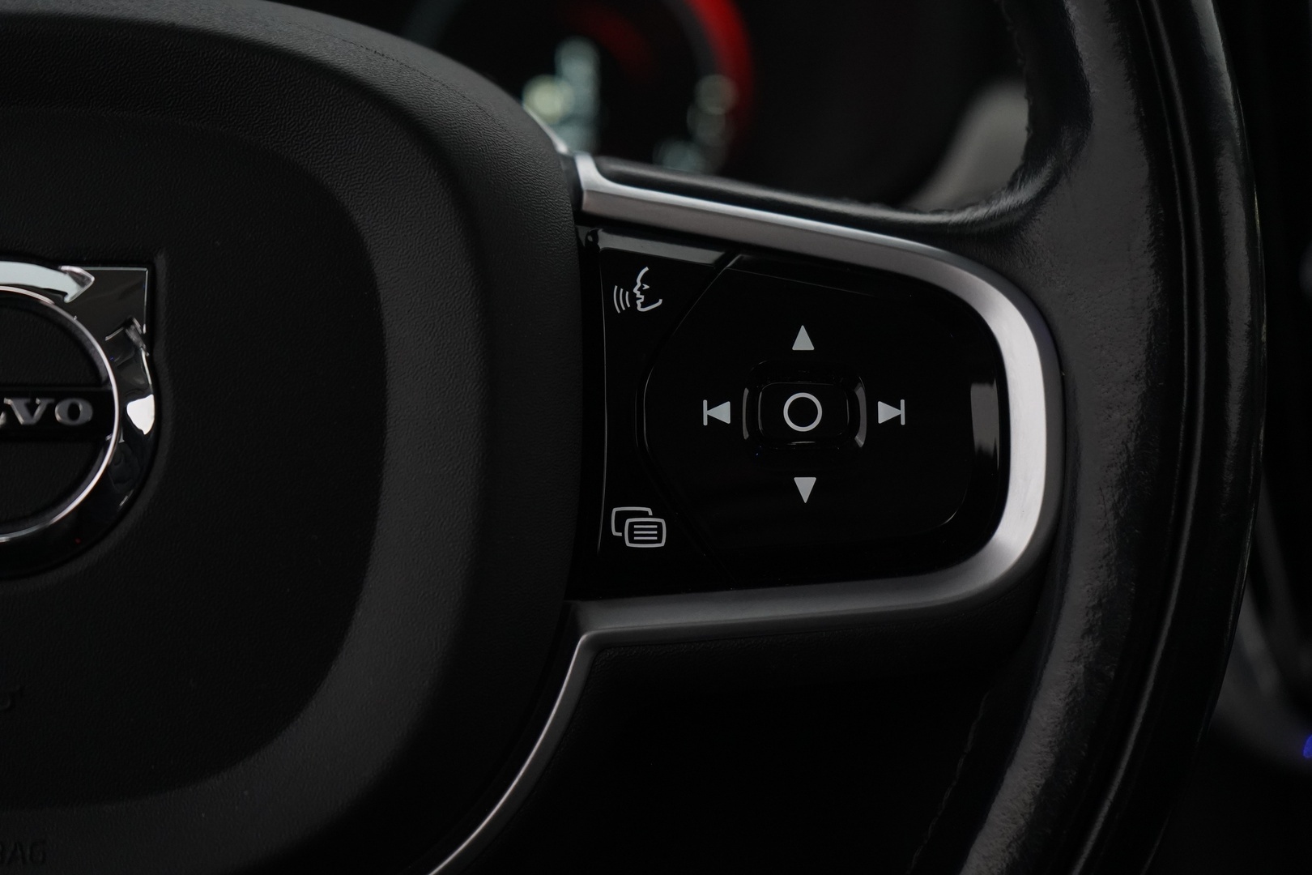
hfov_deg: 32.9
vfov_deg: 22.3
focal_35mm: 61
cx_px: 656
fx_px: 2223
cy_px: 438
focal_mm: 61
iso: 4000
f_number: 5.6
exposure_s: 1/60
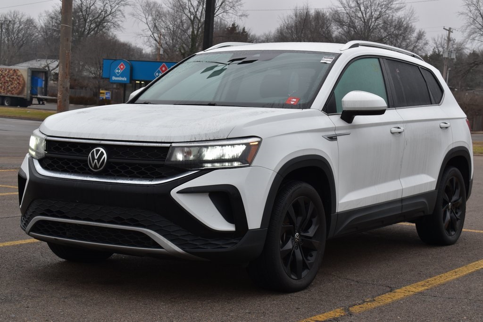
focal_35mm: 72
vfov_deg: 18.9
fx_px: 966
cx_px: 242
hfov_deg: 28.1
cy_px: 161
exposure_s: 1/100
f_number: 9
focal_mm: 48
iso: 400
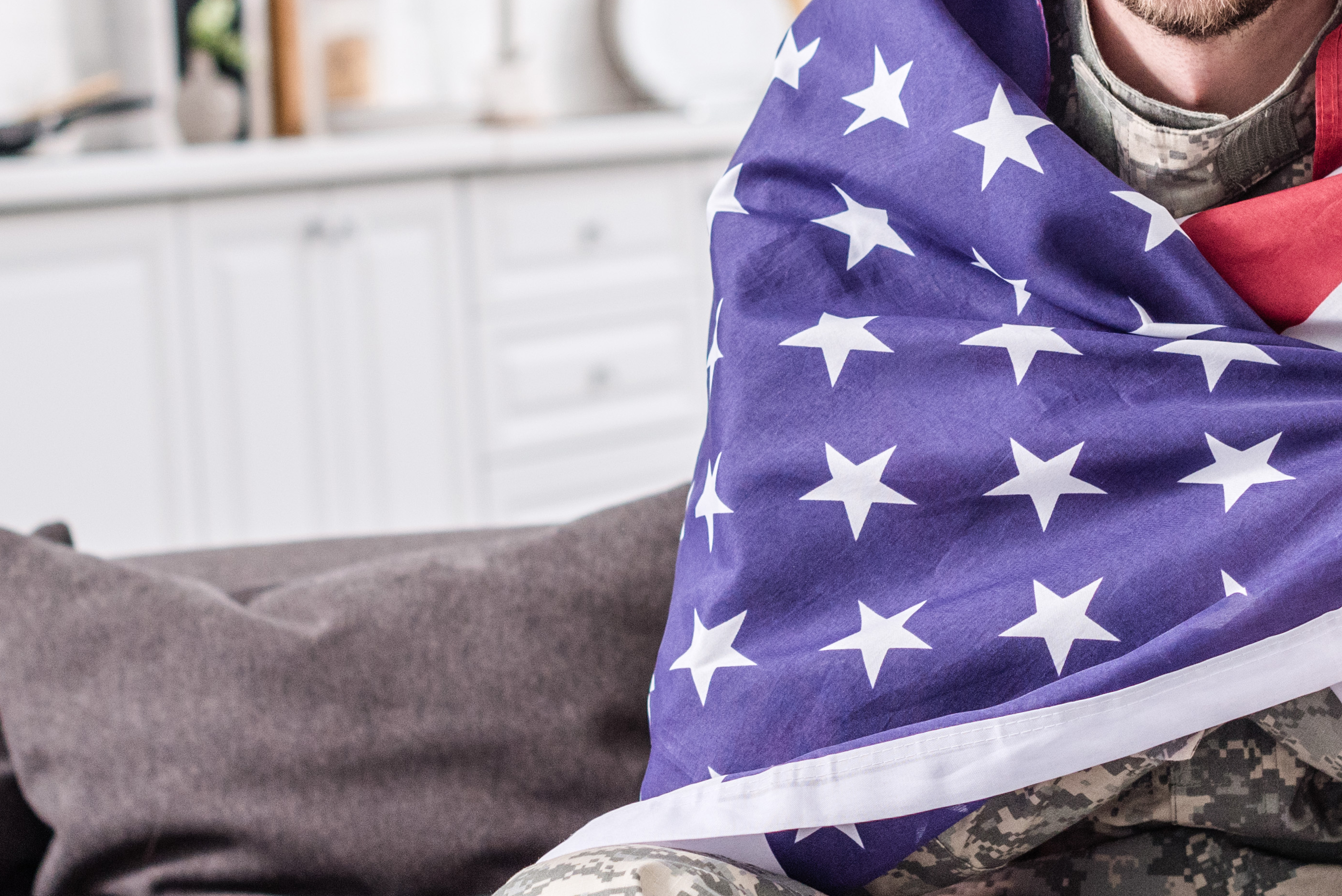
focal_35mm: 132
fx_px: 4922
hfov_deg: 15.5
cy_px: 302
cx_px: 645
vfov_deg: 10.4
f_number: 3.5
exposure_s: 1/250
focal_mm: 50
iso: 500
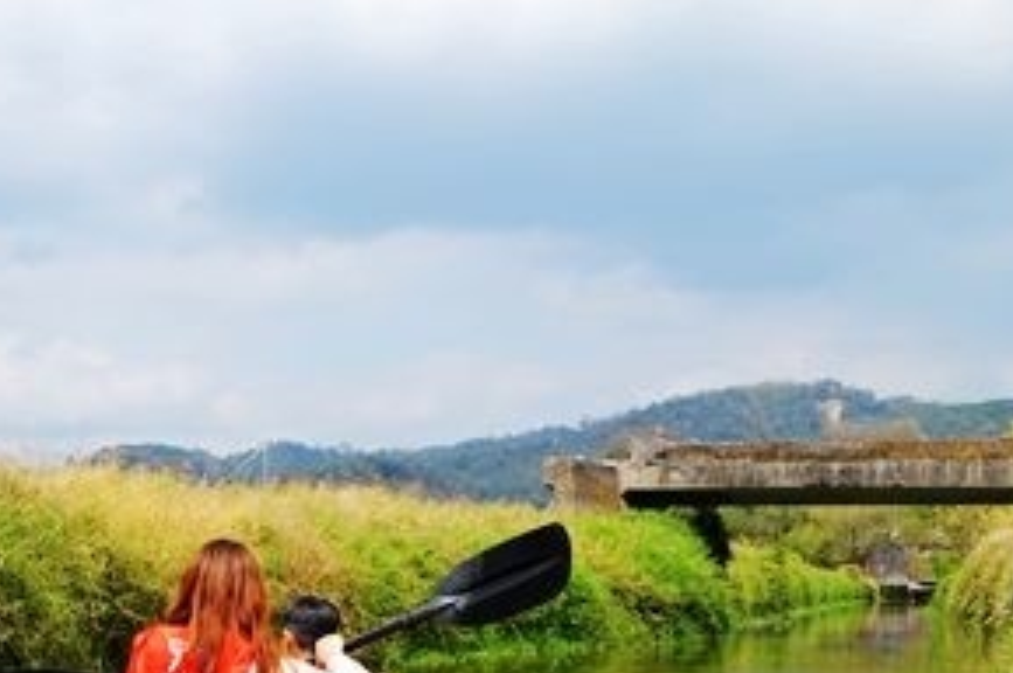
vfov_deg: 24.1
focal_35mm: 54
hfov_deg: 35.4
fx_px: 1518
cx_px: 165
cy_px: 636
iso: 125
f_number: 4
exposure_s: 1/125
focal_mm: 8.8
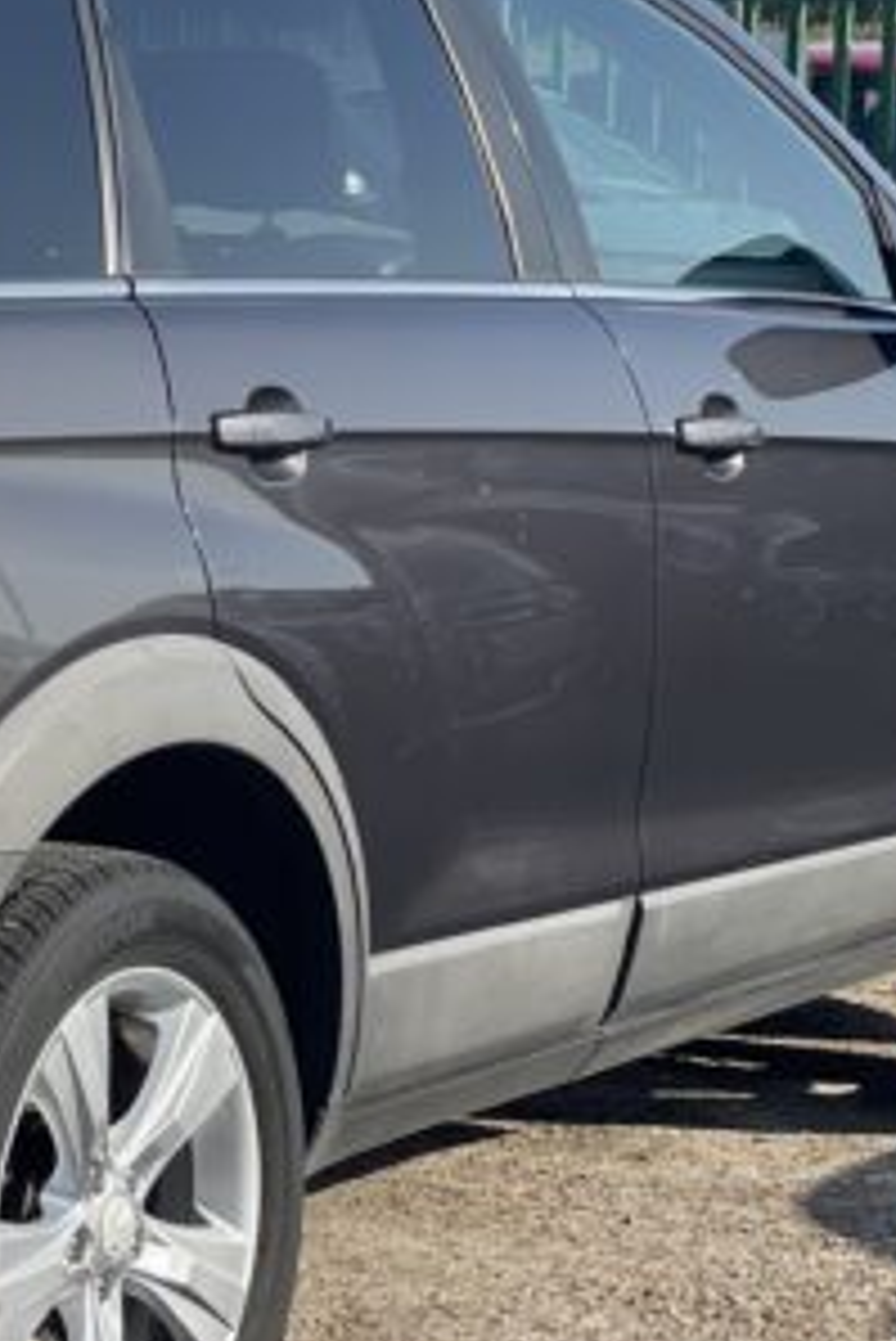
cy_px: 531
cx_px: -333
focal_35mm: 145
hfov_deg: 9.3
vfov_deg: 14.1
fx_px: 5407
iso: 32
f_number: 2
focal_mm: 6
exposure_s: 1/1142
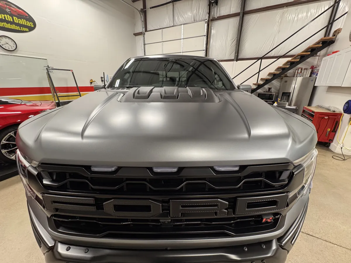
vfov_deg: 85.7
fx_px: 142
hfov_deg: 102.1
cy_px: 132
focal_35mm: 14
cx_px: 176
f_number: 2.2
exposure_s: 1/120
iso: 320
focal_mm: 2.22
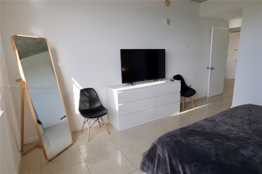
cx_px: 131
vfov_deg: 61.9
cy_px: 87
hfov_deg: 84.0
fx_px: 146
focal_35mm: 20
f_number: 22
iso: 400
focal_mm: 20
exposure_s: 1/10
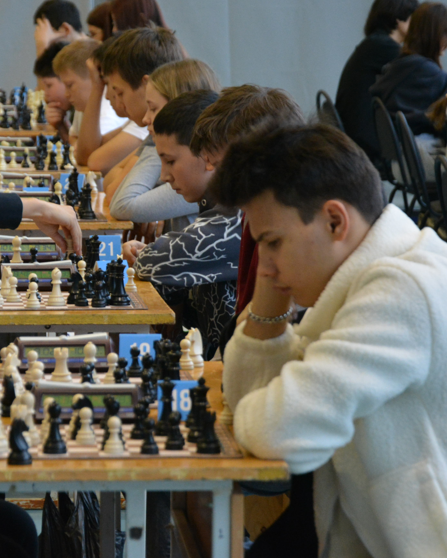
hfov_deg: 7.5
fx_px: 3420
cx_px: 66
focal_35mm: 207
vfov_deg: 9.3
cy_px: 258
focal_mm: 85
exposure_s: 1/40
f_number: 5.6
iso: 1600
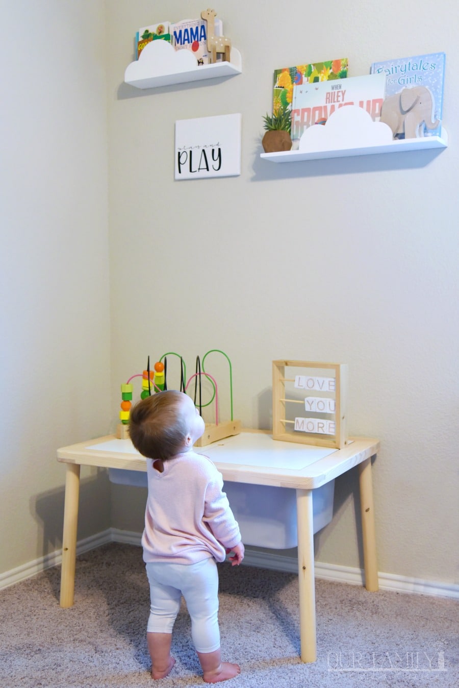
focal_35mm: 34
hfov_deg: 38.9
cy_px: 344
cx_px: 230
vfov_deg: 55.8
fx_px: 650
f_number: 4
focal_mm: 34
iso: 1600
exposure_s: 1/60
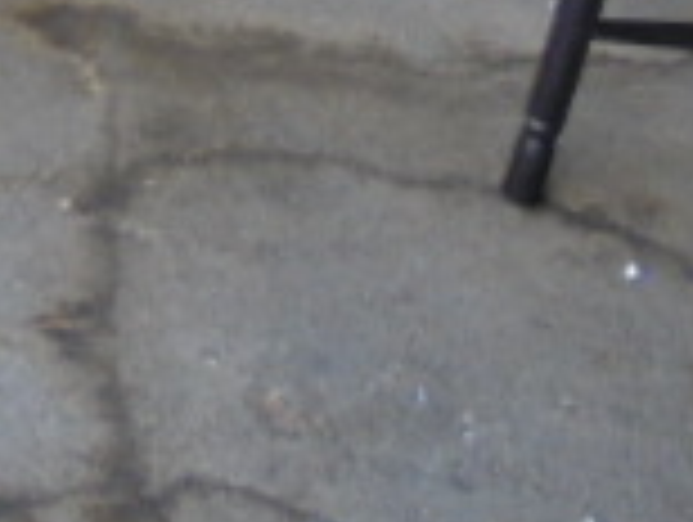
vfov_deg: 12.1
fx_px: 2165
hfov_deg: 15.8
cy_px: -536
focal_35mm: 108
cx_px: -508
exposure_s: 1/30
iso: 100
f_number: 3.5
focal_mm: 4.6
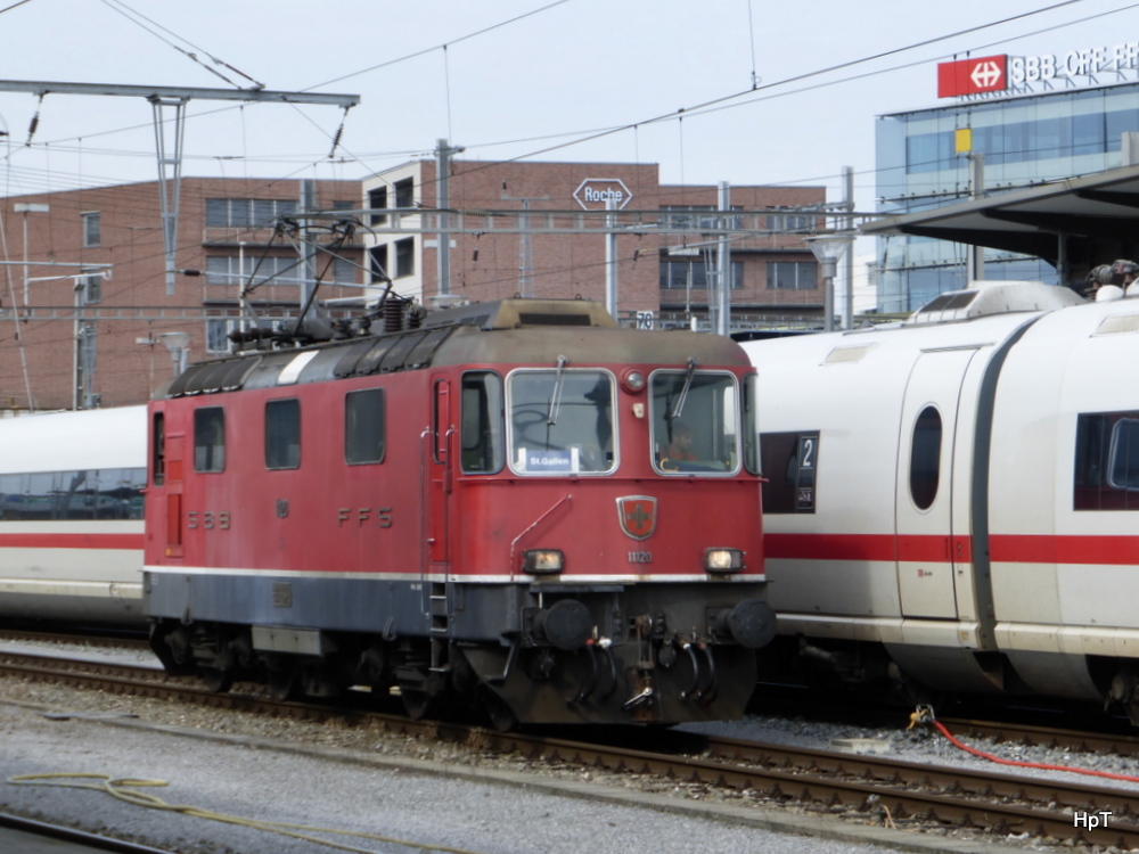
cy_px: 427
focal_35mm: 127
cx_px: 570
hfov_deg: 15.5
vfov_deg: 11.7
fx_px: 4179
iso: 100
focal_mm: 20.6
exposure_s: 1/320
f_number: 5.3
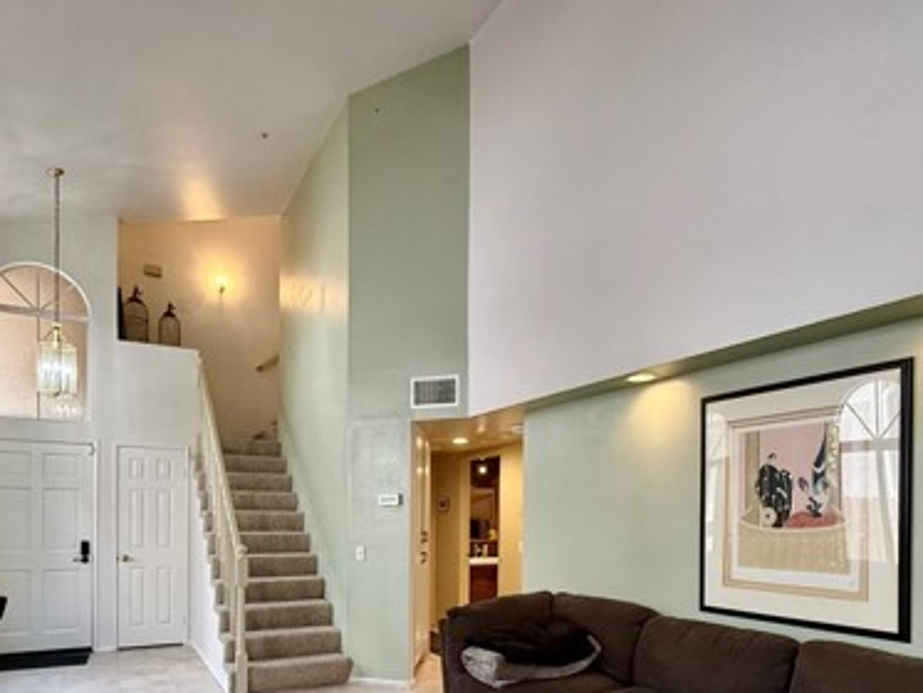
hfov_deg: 71.5
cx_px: 433
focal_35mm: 24
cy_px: 525
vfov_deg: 54.1
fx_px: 640
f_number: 2.2
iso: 250
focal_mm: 2.22
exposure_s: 1/120
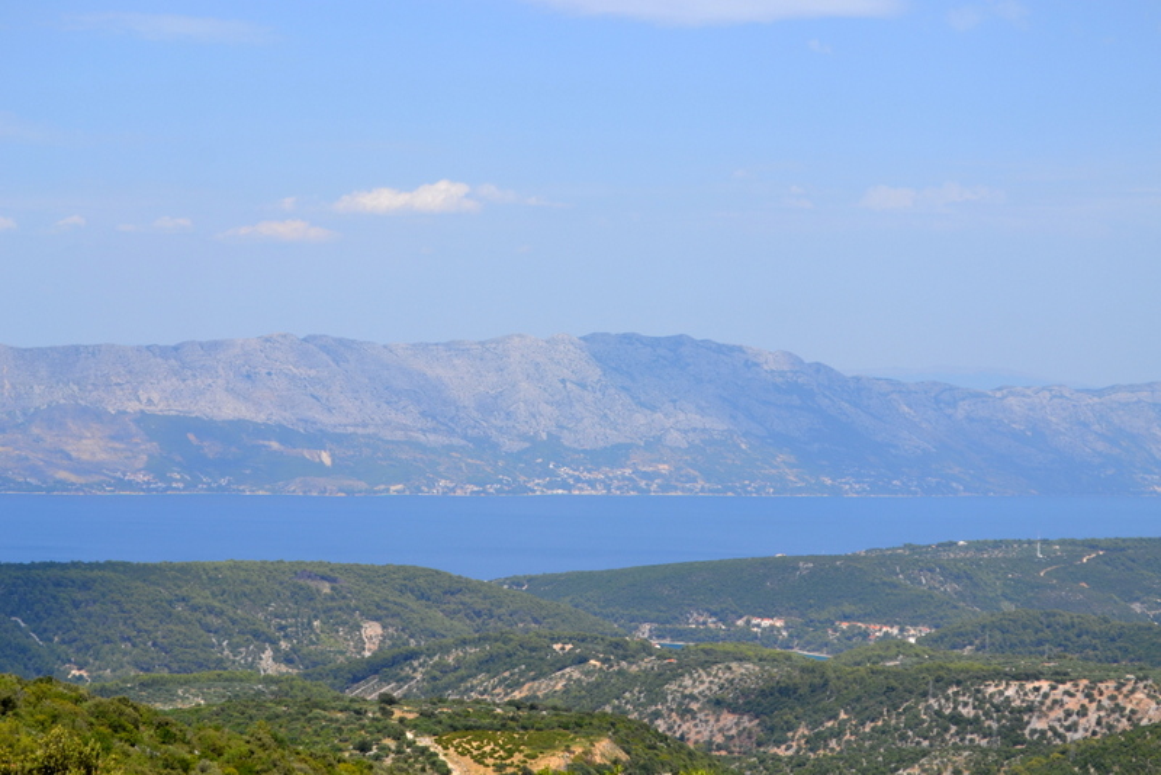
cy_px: 388
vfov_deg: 16.6
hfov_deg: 24.6
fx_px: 2661
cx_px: 580
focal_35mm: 82
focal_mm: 55
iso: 100
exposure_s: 1/250
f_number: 8
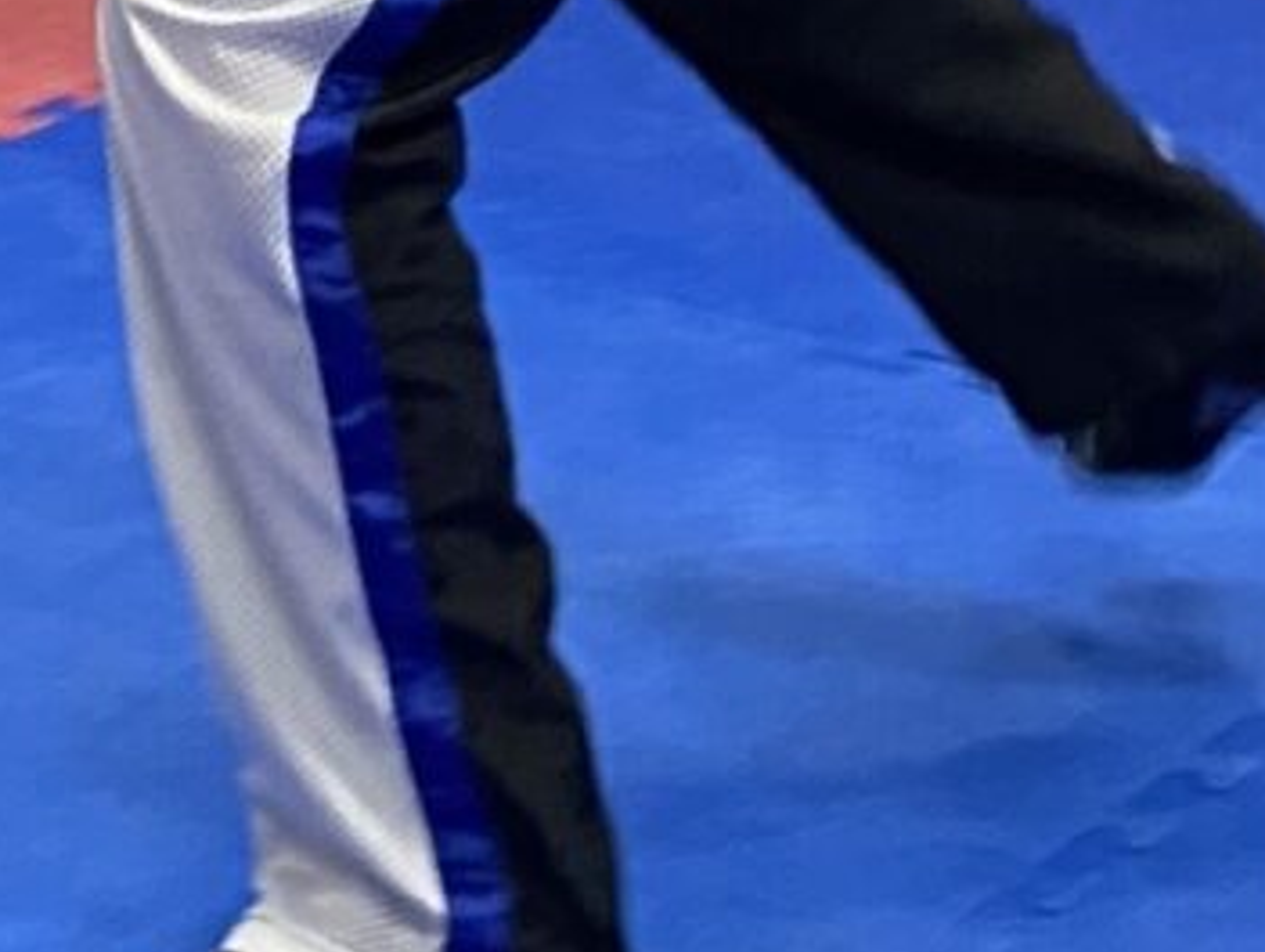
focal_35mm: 111
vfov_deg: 12.4
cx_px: -317
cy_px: -683
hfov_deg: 16.8
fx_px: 4061
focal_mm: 4.25
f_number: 1.8
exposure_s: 1/50
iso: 160
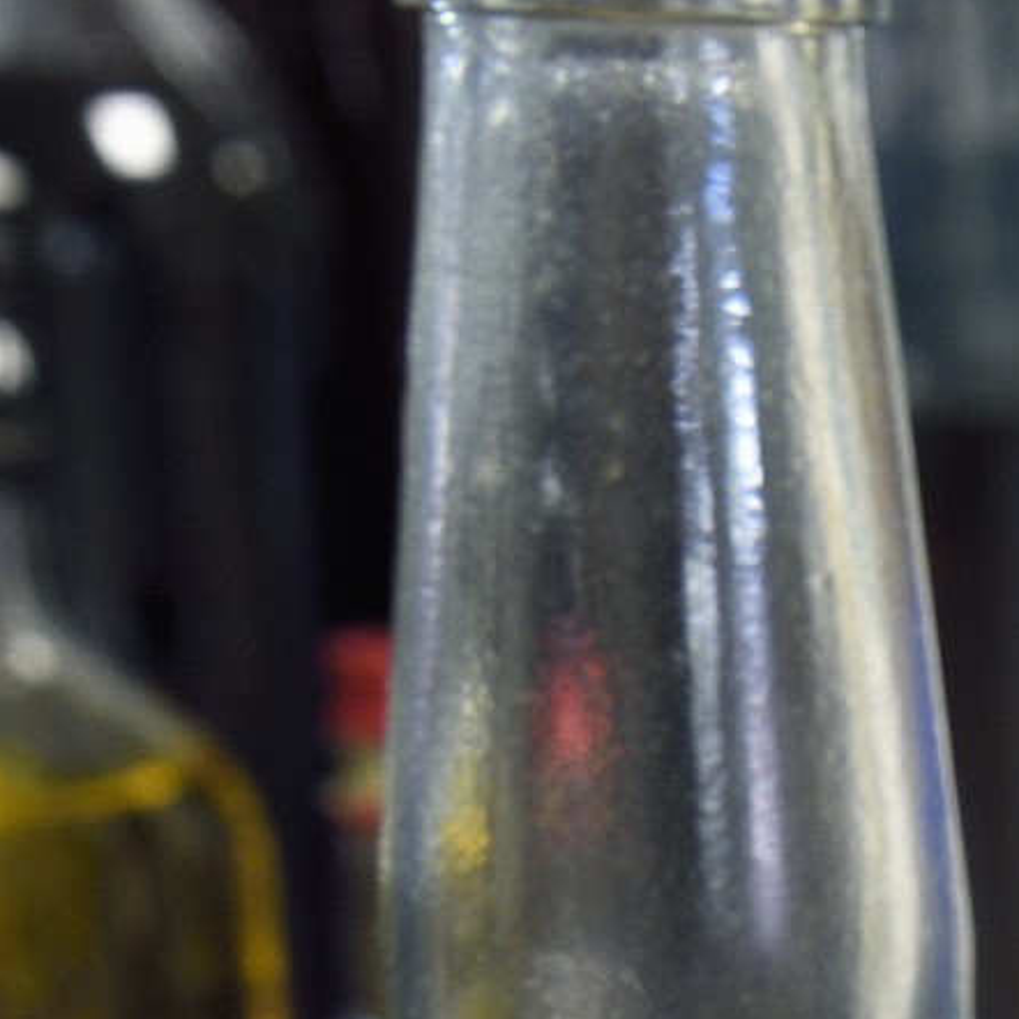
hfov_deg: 8.2
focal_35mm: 208
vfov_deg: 8.0
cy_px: 2063
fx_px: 6927
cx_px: 1602
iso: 800
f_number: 9
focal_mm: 45
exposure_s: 1/20
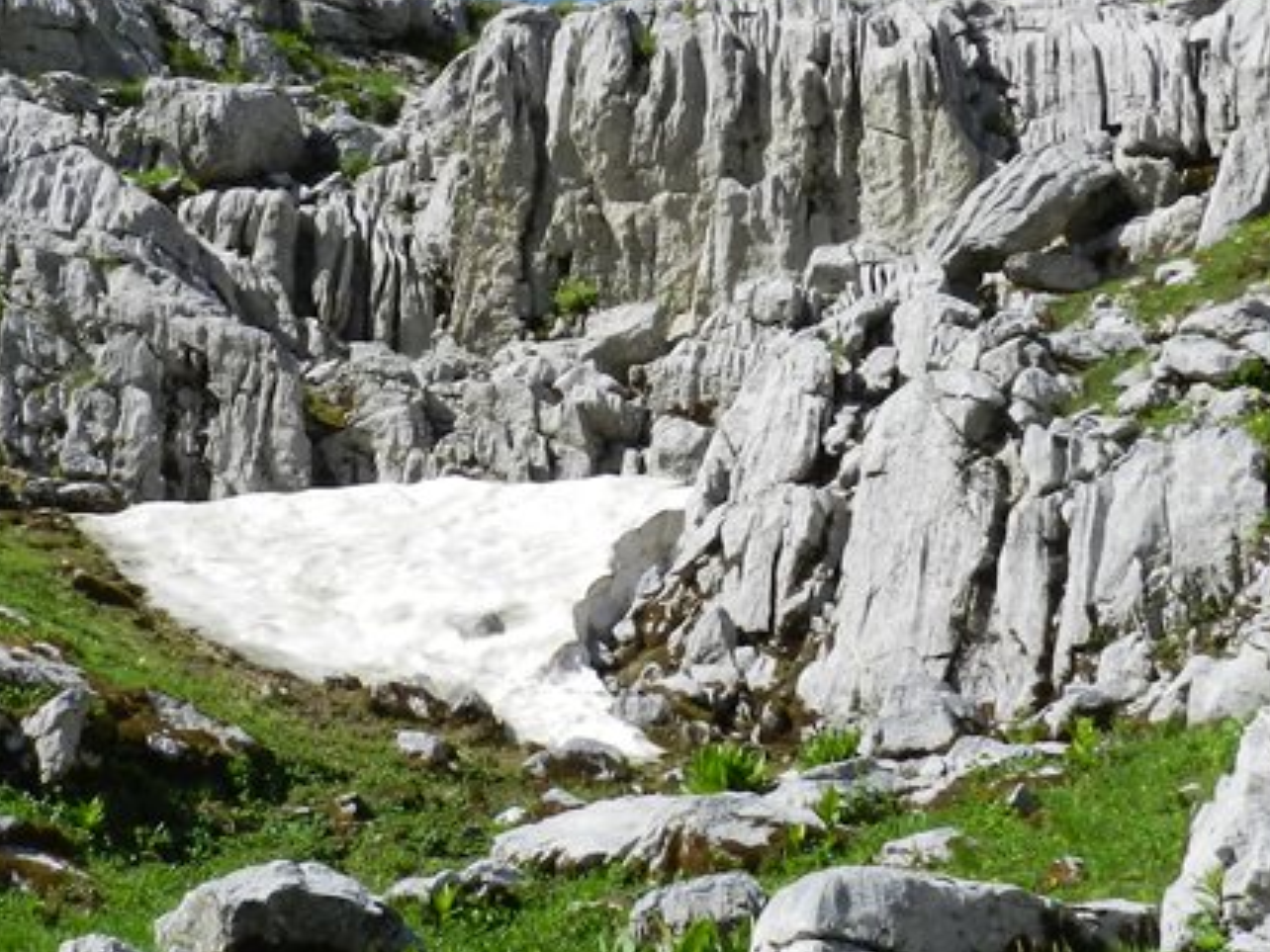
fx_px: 2018
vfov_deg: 26.4
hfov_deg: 34.8
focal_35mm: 55
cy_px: 338
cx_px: 501
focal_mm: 4
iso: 160
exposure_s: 1/800
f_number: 4.5
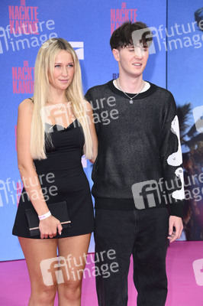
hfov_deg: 11.8
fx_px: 983
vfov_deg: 17.7
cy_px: 153
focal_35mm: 116
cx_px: 102
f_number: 7.1
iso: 250
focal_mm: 116
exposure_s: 1/250
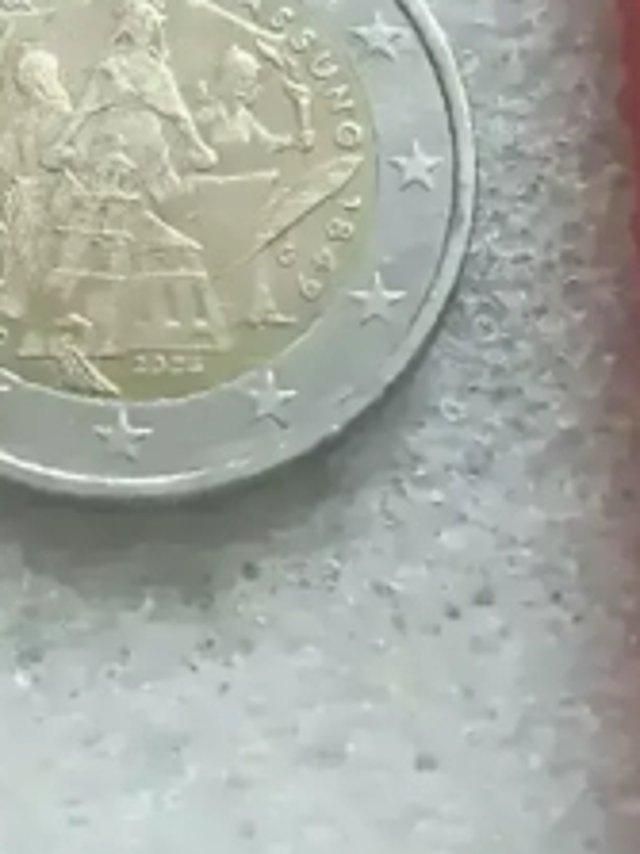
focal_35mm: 43
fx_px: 1061
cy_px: 191
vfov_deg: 42.2
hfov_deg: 32.6
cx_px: 123
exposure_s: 1/100
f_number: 1.88
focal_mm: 5.59
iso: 586
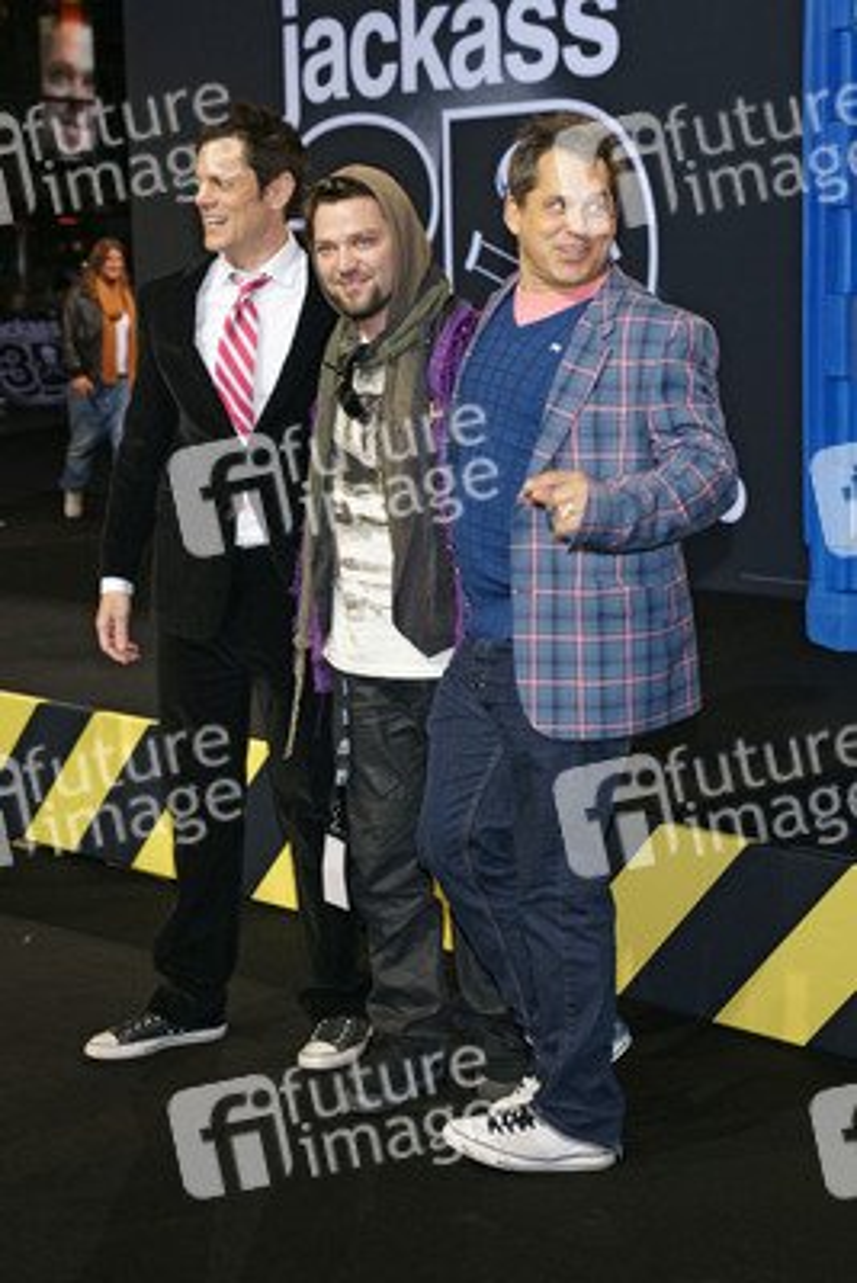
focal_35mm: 75
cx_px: 428
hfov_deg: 18.2
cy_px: 642
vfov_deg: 27.0
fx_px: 2676
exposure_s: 1/80
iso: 400
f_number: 5.6
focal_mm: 50
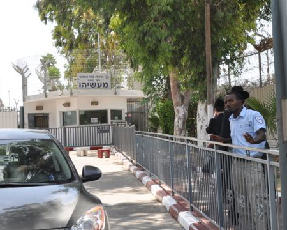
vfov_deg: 23.8
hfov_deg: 27.8
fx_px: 544
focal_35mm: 64
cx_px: 289
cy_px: 84
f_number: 7.1
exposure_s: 1/250
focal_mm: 20
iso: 200
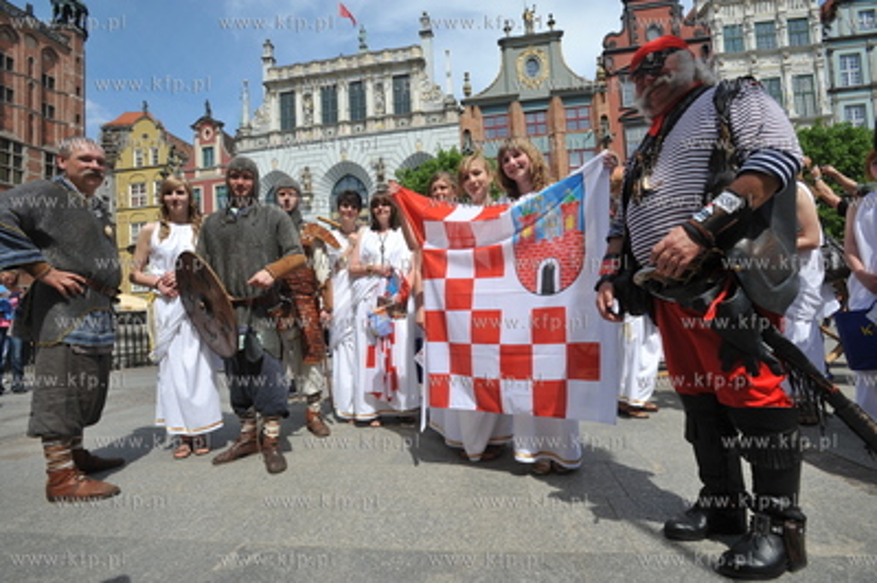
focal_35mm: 17
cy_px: 292
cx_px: 438
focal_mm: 17
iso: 200
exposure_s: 1/500
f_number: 8
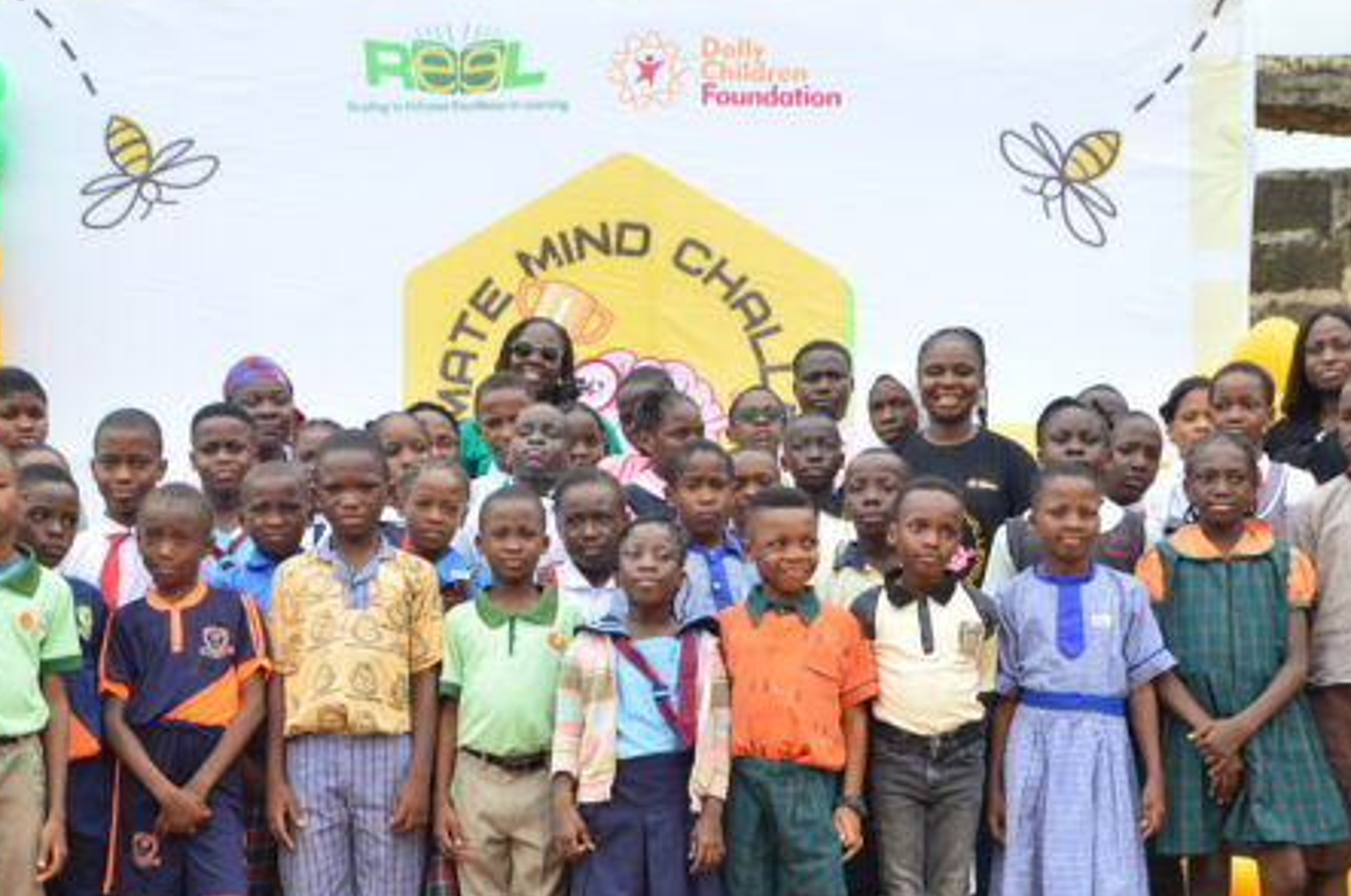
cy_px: 617
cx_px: 659
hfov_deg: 32.9
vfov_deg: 22.1
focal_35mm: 61
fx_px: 2286
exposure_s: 1/800
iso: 400
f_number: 6.3
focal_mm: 24
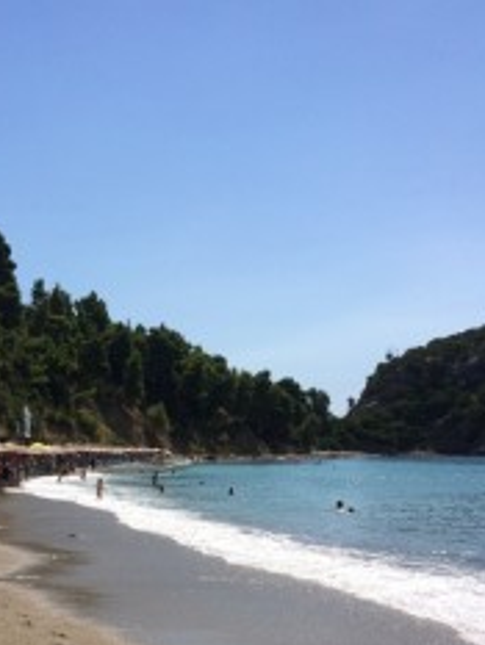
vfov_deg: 38.0
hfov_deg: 29.6
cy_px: 529
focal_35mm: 48
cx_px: 100
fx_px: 896
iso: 32
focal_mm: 4.15
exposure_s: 1/4115
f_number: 2.2
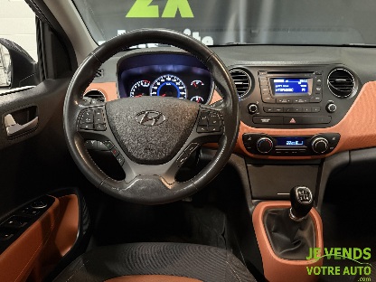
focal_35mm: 24
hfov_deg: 71.6
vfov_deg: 56.8
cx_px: 188
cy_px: 141
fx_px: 261
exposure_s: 1/25
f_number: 1.78
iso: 1000
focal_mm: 6.76
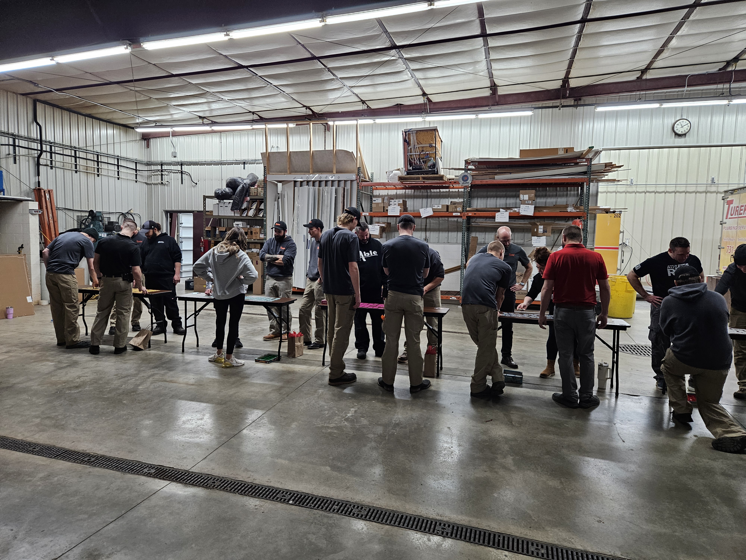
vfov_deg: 58.9
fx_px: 496
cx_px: 373
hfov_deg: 73.9
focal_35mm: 23
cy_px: 280
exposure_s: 1/120
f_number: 1.8
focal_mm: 5.4
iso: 320
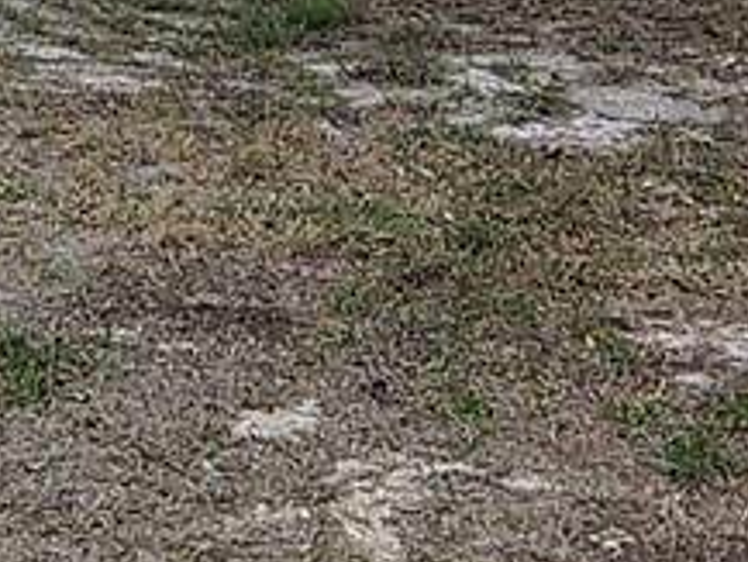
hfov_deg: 16.4
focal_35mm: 118
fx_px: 2551
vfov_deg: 11.7
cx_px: 41
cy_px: -417
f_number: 2.2
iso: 100
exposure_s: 1/553
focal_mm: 2.13
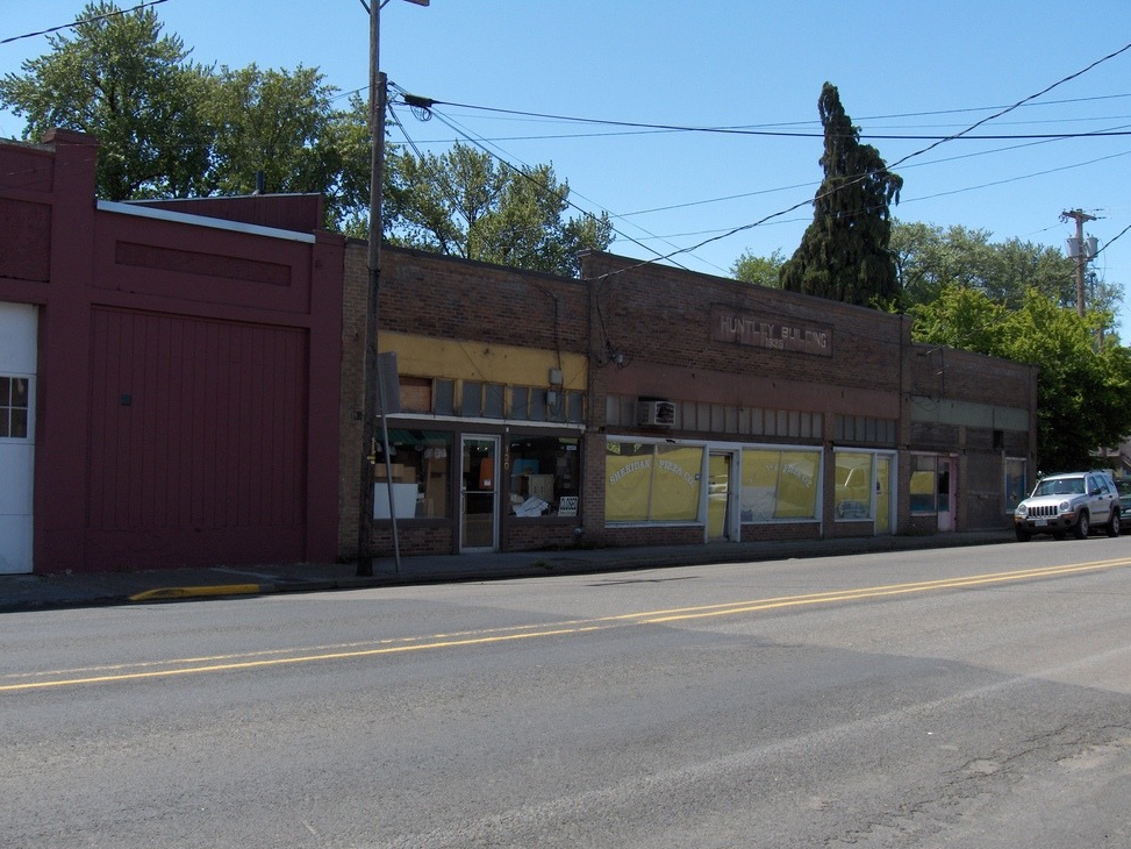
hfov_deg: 46.8
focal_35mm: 40
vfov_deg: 36.0
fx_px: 1307
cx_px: 574
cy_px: 435
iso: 55
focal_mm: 8
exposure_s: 1/372
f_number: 4.8
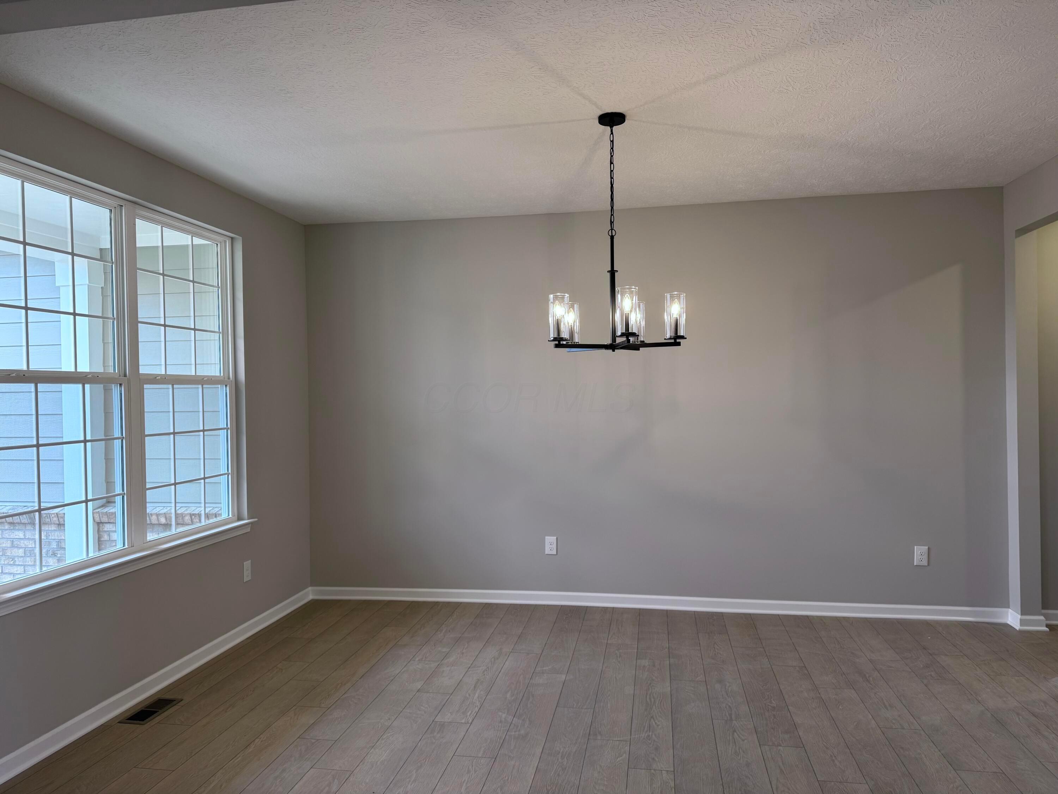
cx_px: 529
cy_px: 397
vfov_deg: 56.8
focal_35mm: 24
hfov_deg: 71.6
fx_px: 734
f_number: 1.78
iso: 100
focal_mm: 6.76
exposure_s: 1/120
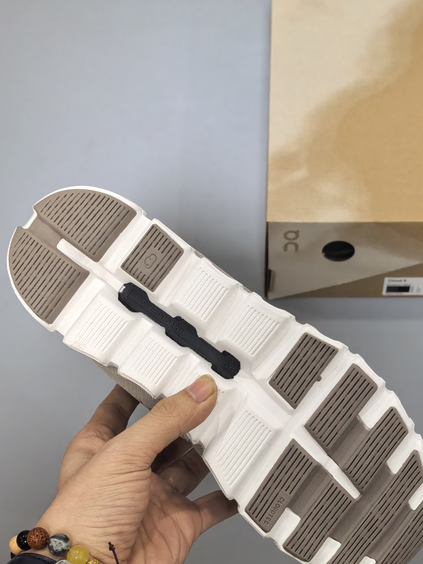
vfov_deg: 32.1
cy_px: 347
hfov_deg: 24.4
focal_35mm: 60
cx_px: 236
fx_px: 978
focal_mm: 5.75
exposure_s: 1/167
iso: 640
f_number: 2
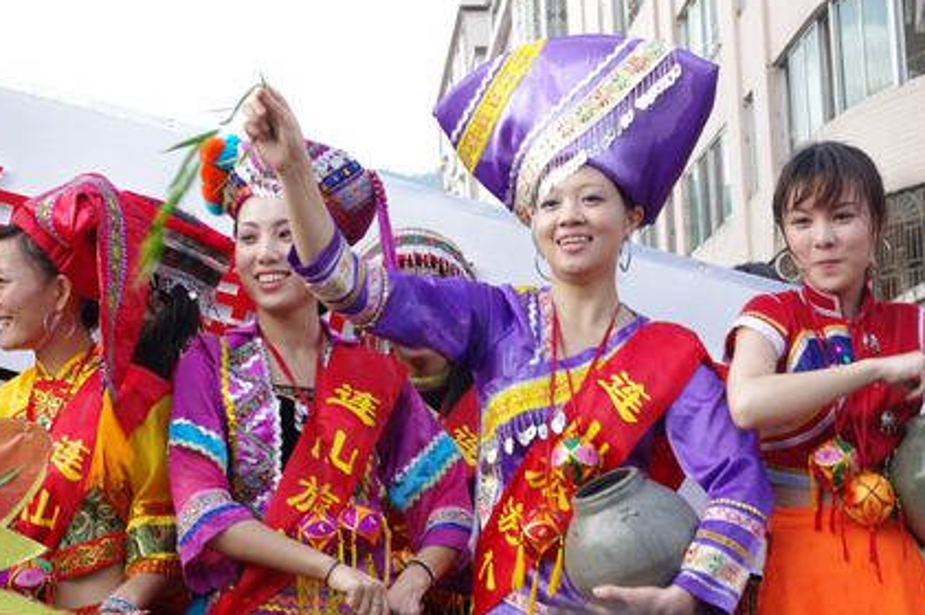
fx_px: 1951
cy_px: 354
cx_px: 519
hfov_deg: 26.6
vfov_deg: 17.9
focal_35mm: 76
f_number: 7.1
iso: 200
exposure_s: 1/125
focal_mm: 42.5
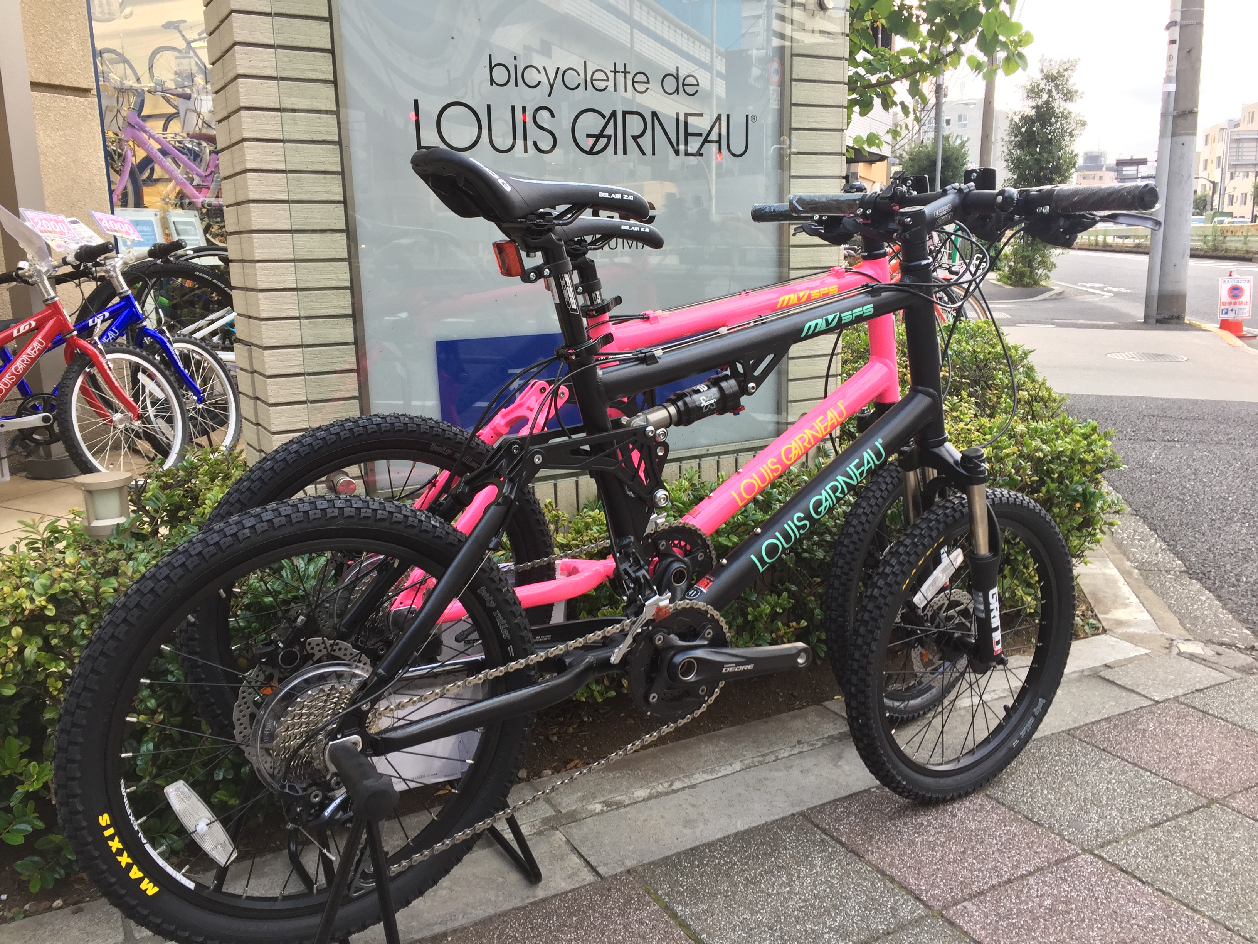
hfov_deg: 61.7
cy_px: 472
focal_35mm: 29
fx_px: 1054
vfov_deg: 48.2
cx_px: 629
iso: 32
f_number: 2.2
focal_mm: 4.15
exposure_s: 1/40
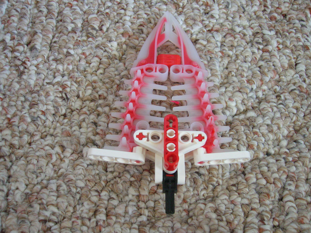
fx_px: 341
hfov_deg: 49.0
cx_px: 156
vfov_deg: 37.7
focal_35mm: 38
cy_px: 116
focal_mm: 6.4
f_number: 3
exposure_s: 1/2
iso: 200
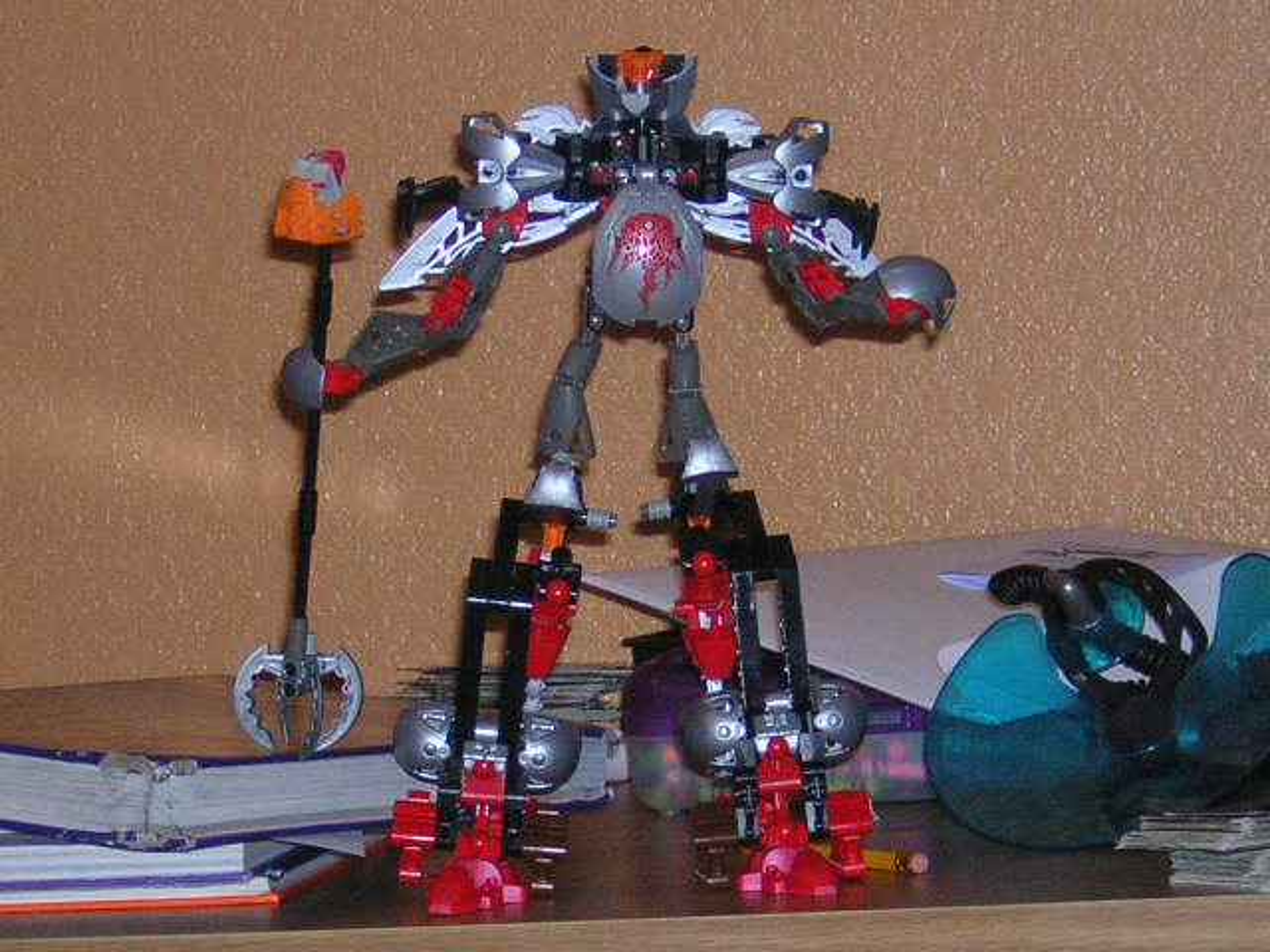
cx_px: 635
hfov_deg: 13.1
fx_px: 5540
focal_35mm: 151
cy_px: 476
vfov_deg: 9.8
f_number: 4.7
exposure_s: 1/60.1
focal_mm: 19.7
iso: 400
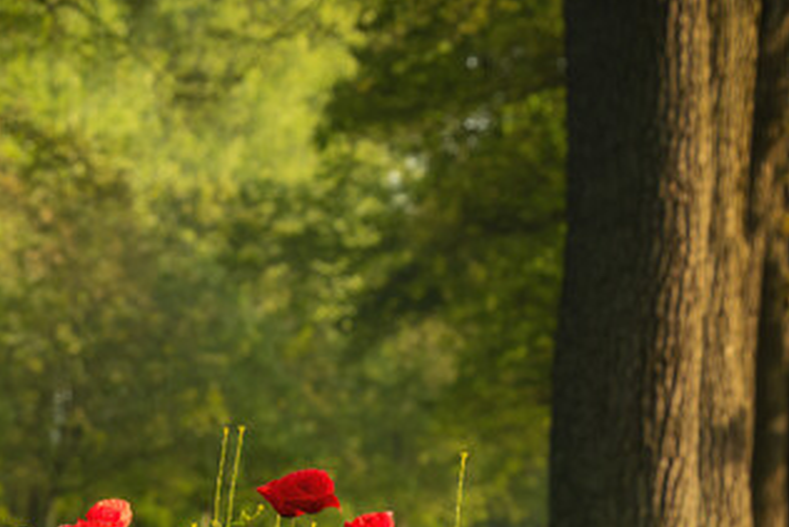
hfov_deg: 7.4
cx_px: -125
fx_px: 6030
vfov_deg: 5.0
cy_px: 542
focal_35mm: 275
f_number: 9
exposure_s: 1/320
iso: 800
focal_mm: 116
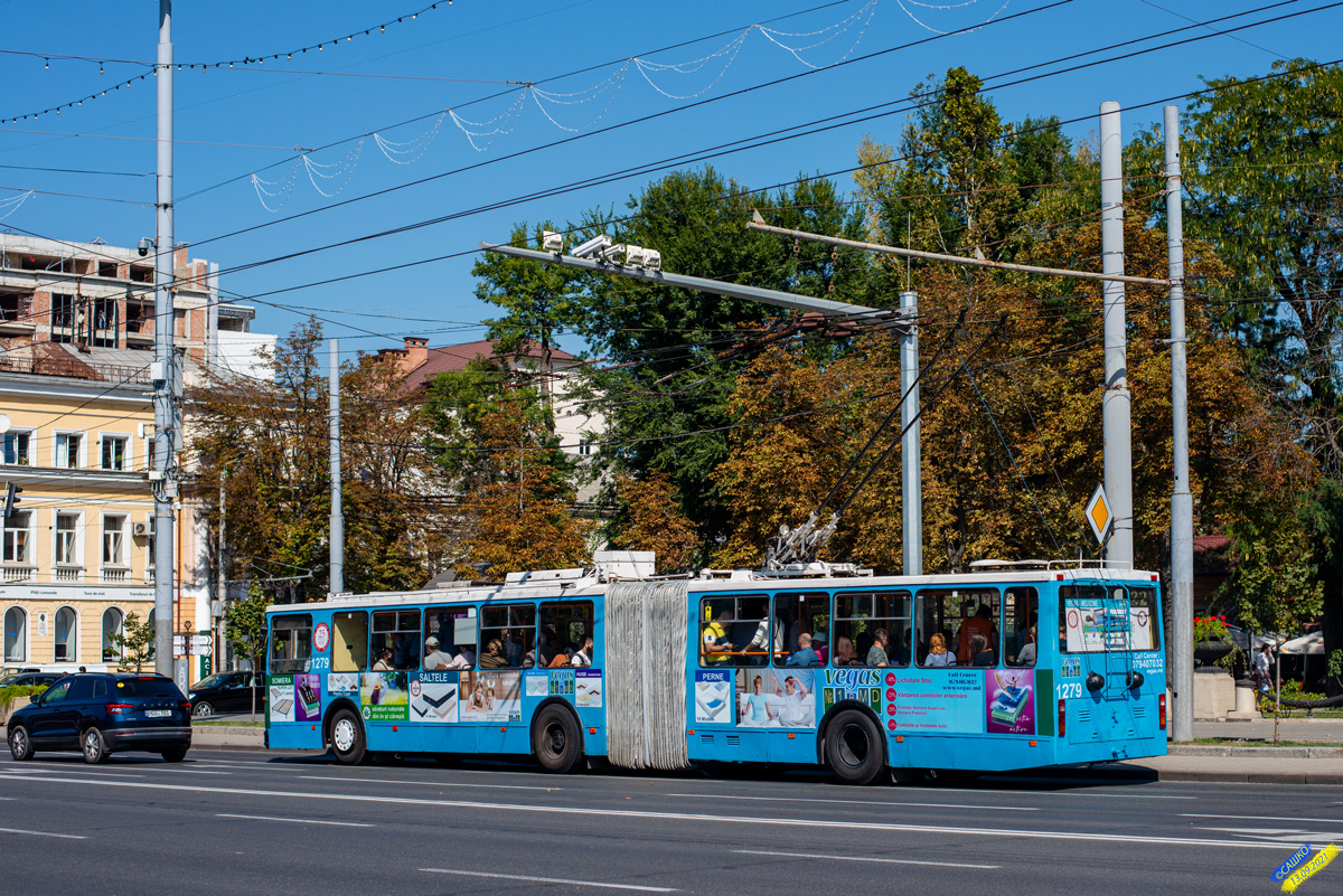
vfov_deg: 27.0
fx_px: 1866
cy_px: 448
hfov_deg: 39.6
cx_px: 672
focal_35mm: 50
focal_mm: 50
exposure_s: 1/1600
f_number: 4.5
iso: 125
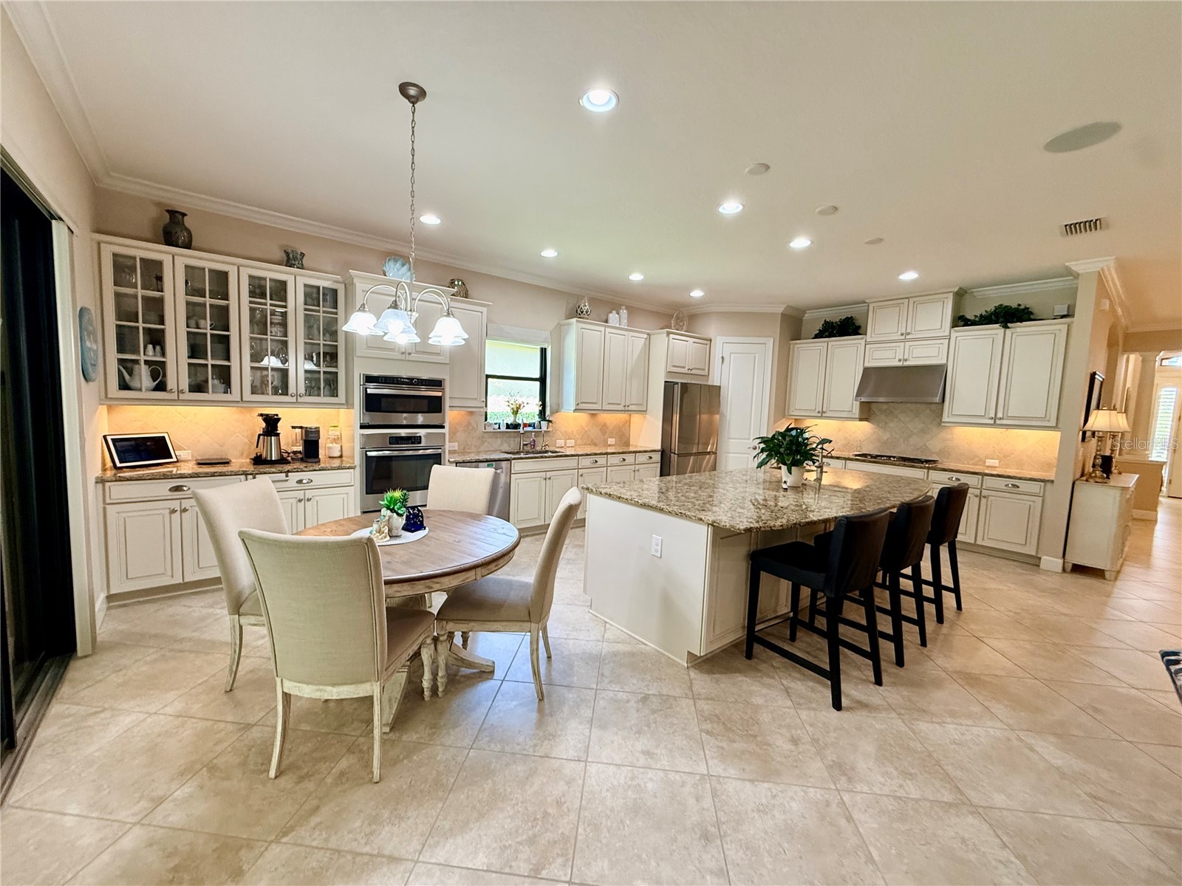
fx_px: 478
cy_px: 443
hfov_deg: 102.1
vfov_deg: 85.7
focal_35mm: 14
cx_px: 591
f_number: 2.2
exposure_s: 1/120
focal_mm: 2.22
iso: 250
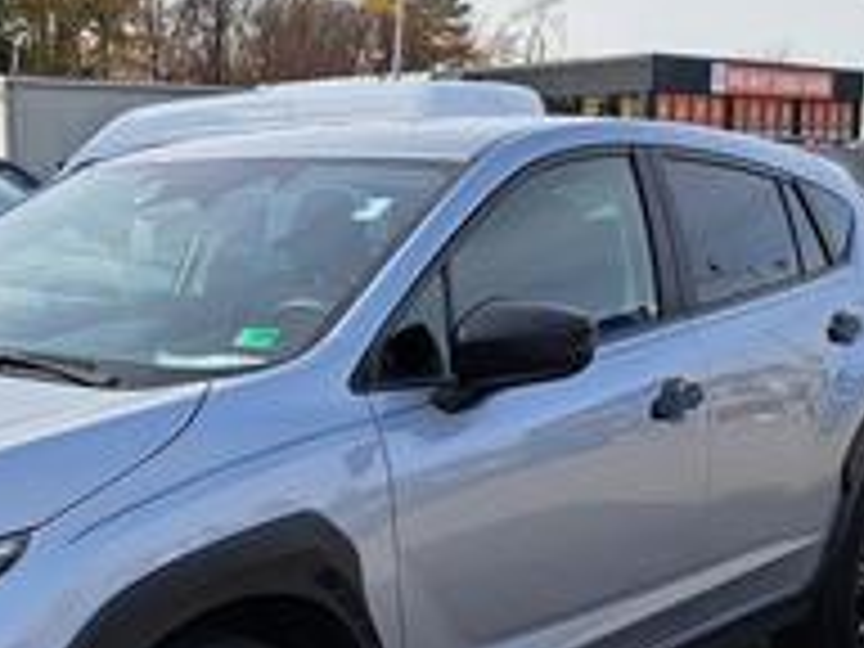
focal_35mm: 63
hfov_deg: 29.9
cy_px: 504
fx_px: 1572
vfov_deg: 23.0
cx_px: 153
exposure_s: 1/806
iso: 50
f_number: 1.8
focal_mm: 5.23
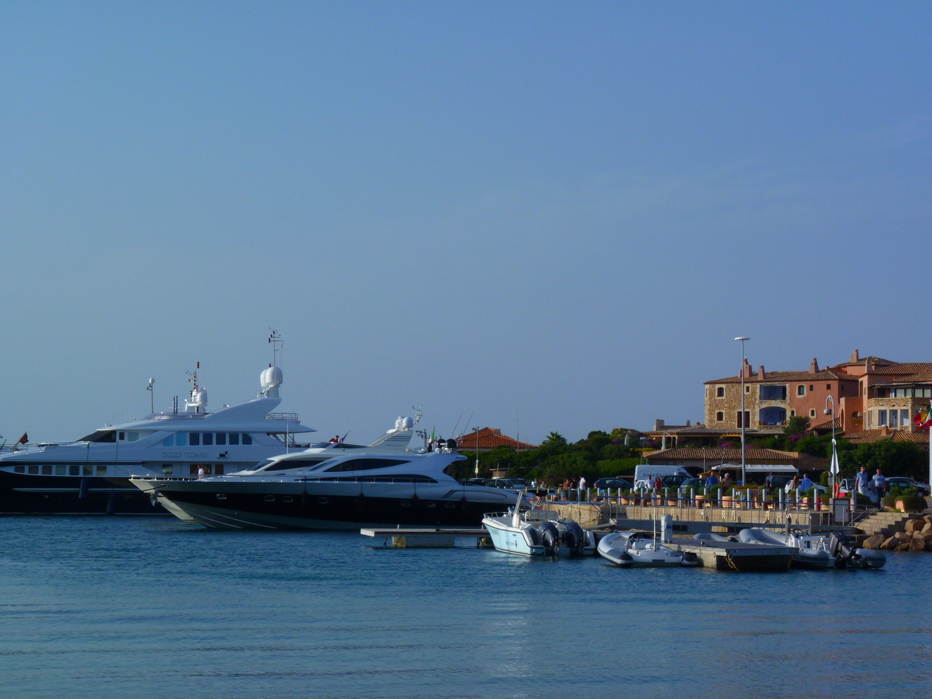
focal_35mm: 94
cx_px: 466
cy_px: 350
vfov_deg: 15.7
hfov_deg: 20.9
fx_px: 2531
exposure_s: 1/400
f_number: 5.6
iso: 80
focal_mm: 16.7
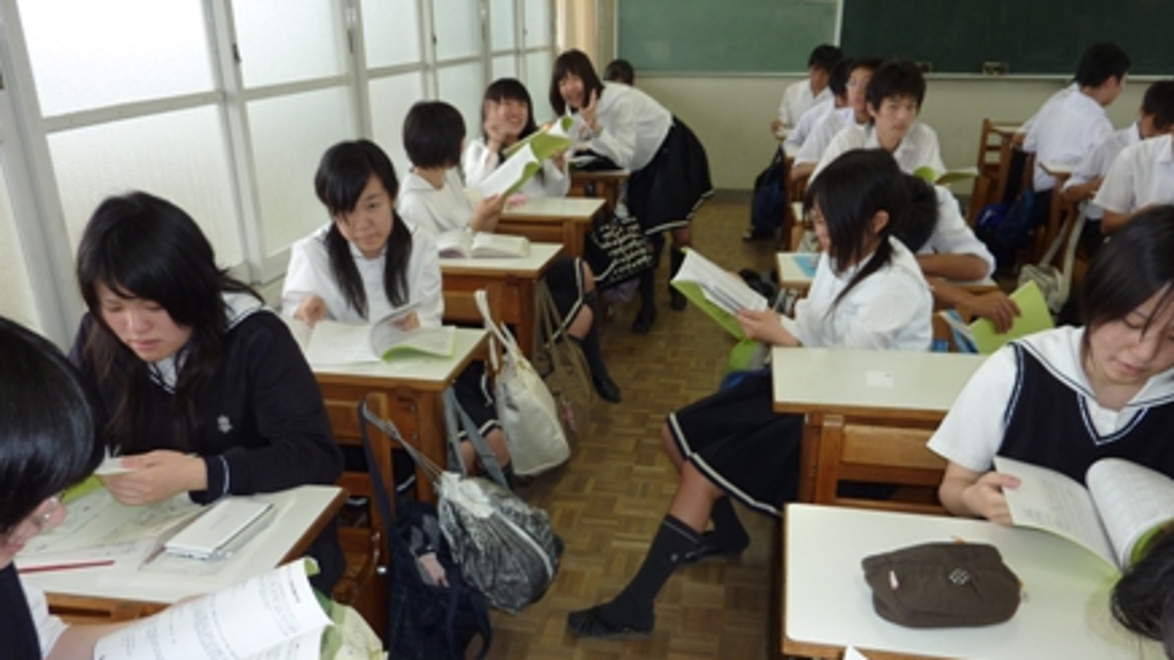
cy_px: 436
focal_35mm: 28
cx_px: 579
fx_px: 871
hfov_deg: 67.9
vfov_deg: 41.0
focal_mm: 4.1
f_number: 3.3
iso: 80
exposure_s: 1/30
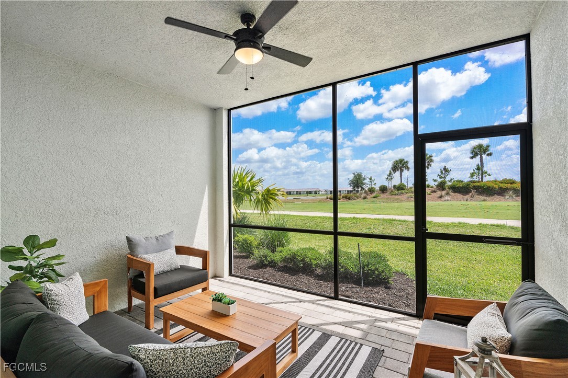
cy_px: 189
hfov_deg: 96.7
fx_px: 252
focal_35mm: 16
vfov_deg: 73.7
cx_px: 284
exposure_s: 1/320
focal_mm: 16
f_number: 9
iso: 500
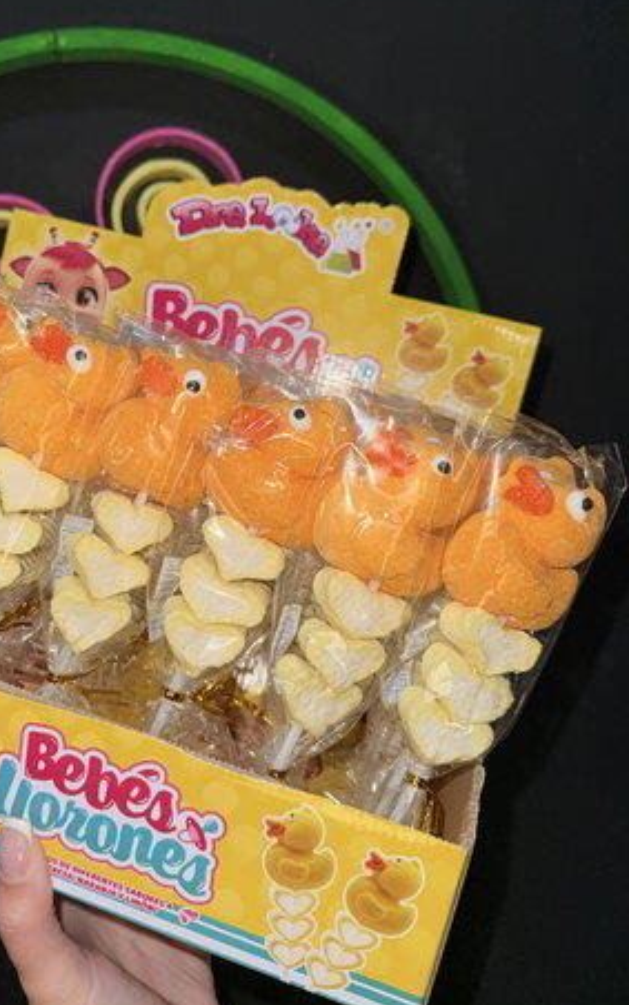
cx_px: 187
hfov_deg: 41.1
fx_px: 822
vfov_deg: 62.8
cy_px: 457
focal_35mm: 30
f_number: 1.78
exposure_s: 1/483
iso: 50
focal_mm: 6.76
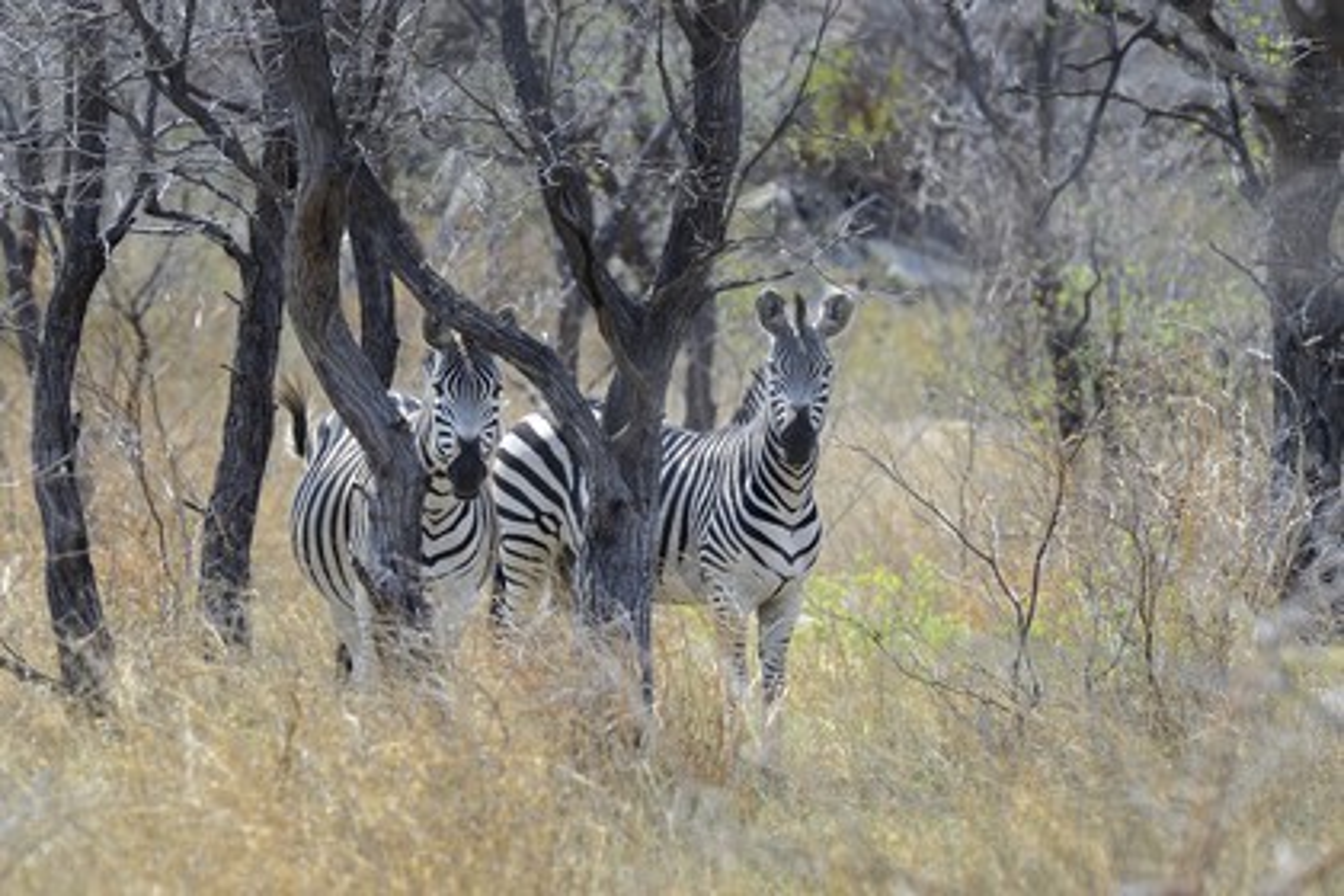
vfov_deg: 5.1
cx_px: 672
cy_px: 448
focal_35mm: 270
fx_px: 10079
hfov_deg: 7.6
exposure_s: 1/640
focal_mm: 270
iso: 400
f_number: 6.3
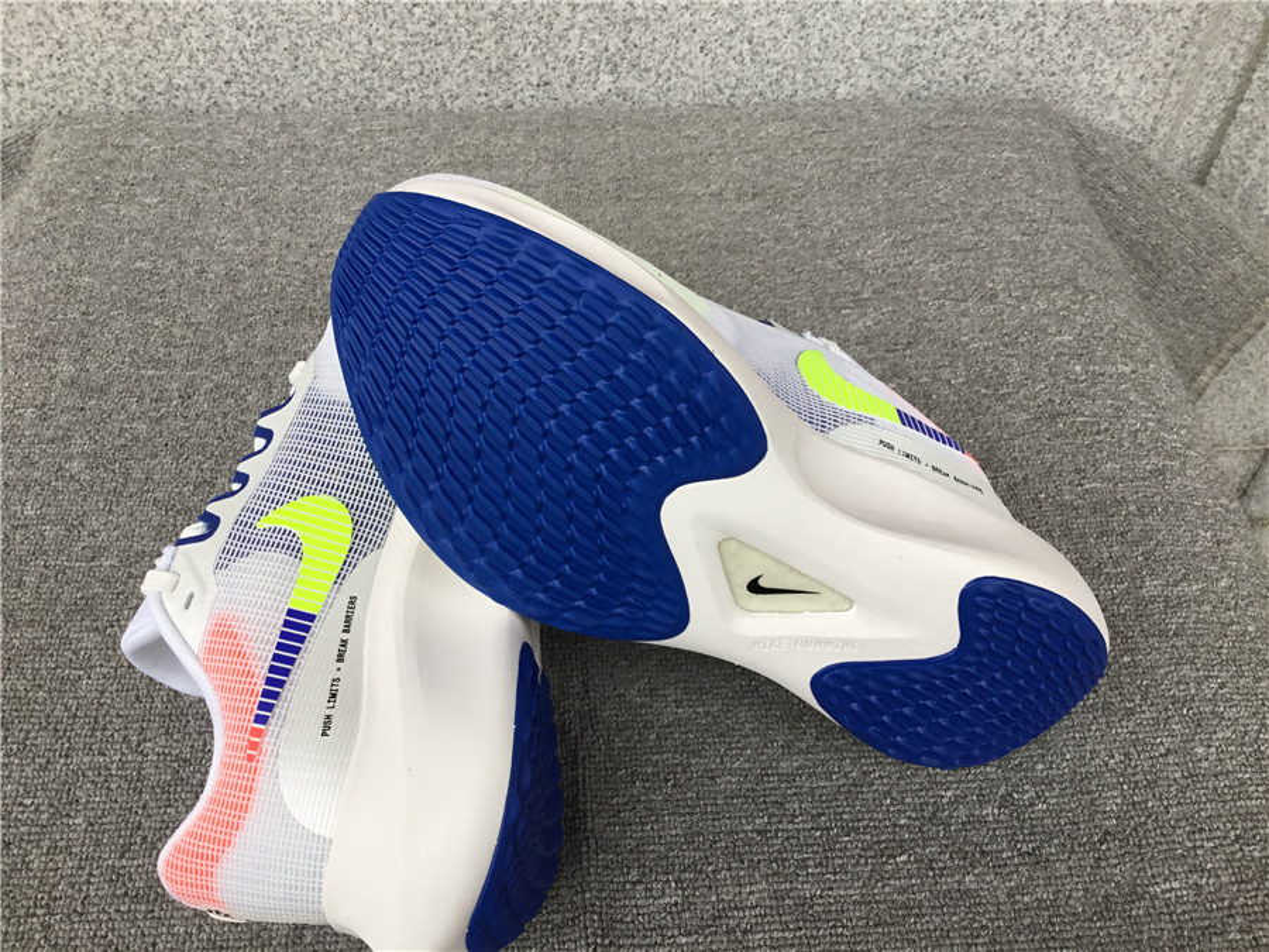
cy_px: 476
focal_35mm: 31
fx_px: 1136
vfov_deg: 45.4
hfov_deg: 58.4
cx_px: 634
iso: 32
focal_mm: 3.3
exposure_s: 1/50
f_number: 2.4
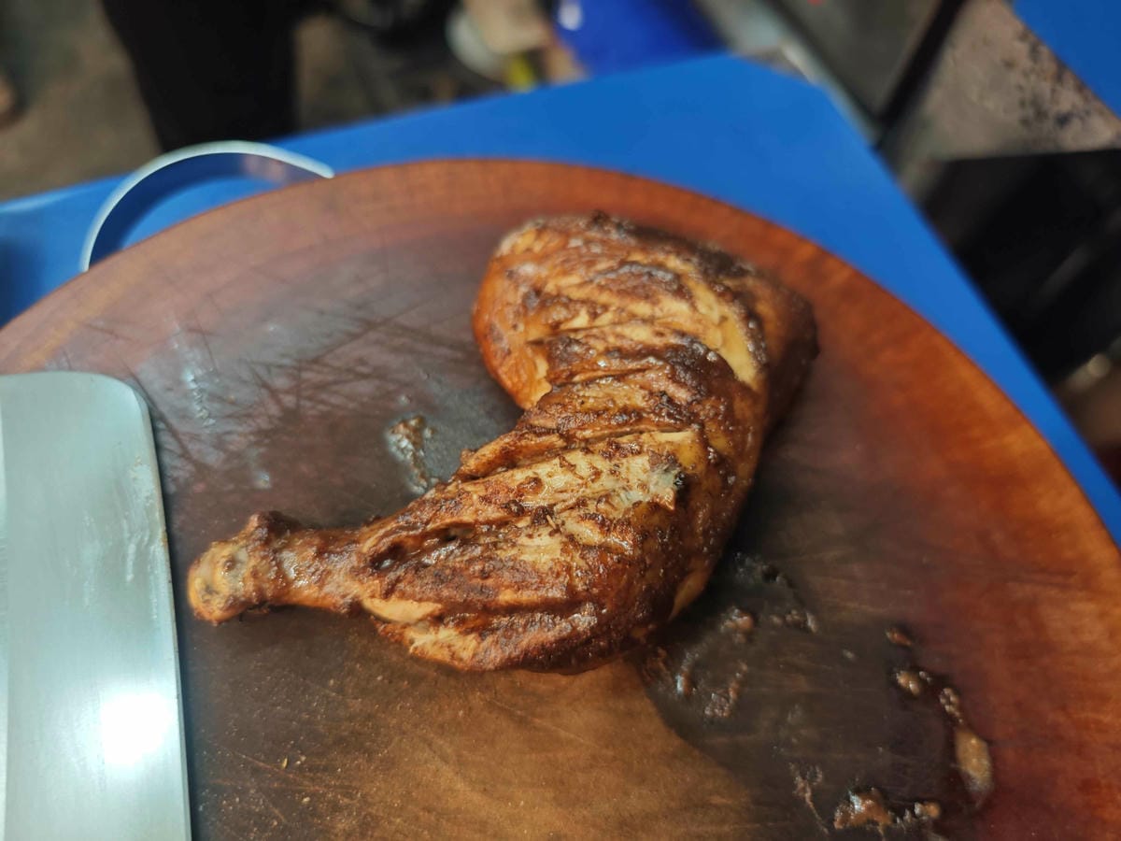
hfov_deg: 73.9
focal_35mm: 23
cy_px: 420
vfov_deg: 58.9
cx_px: 560
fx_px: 745
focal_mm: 8.72
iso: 200
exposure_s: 1/60
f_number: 1.63
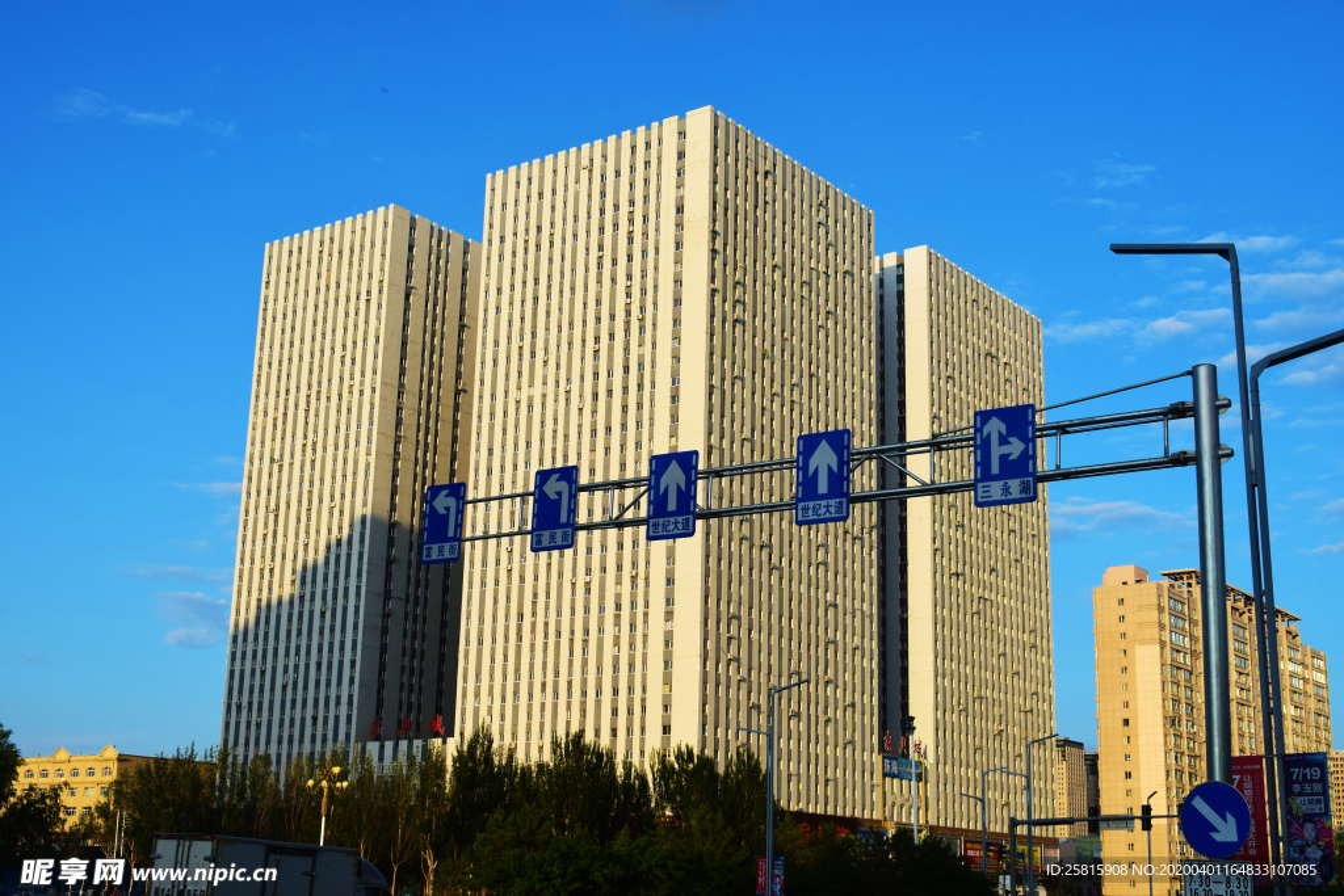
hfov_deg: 43.6
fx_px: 1680
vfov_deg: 29.9
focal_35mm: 45
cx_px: 672
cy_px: 448
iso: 400
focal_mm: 30
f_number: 11
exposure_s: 1/400
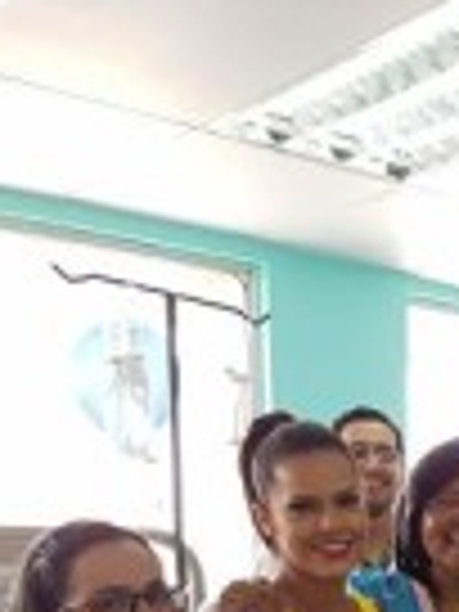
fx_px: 1255
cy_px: 621
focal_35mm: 71
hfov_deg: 18.2
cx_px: 713
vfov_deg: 25.9
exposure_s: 1/60
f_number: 1.7
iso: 64
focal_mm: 4.2
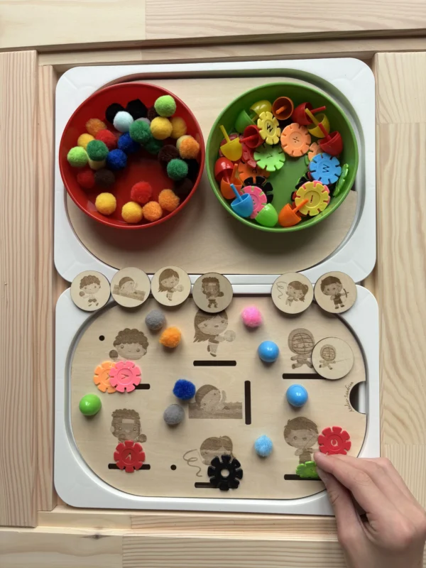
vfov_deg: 67.3
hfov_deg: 53.1
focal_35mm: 26
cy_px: 284
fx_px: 427
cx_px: 213
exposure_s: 1/150
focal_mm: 5.96
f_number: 1.6
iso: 40
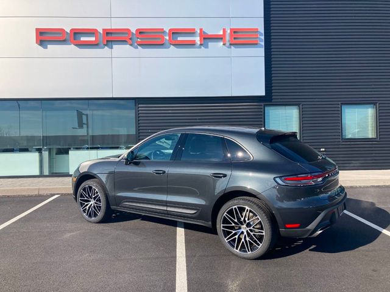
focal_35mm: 28
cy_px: 146
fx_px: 315
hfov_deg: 63.4
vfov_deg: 49.7
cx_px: 195
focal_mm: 3.99
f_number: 1.8
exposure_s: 1/1779
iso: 20
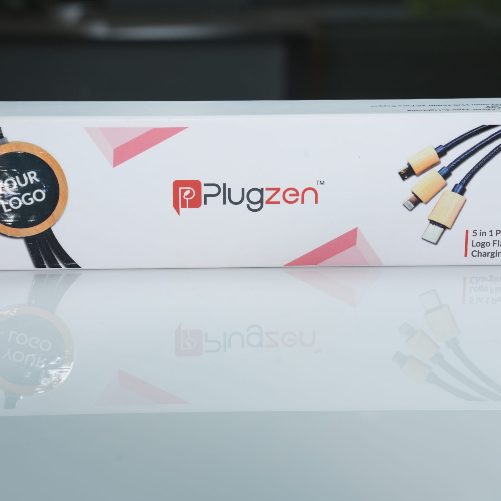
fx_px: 1228
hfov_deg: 23.1
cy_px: 247
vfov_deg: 23.1
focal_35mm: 75
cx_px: 239
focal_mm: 58
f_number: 8
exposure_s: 1/200
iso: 800
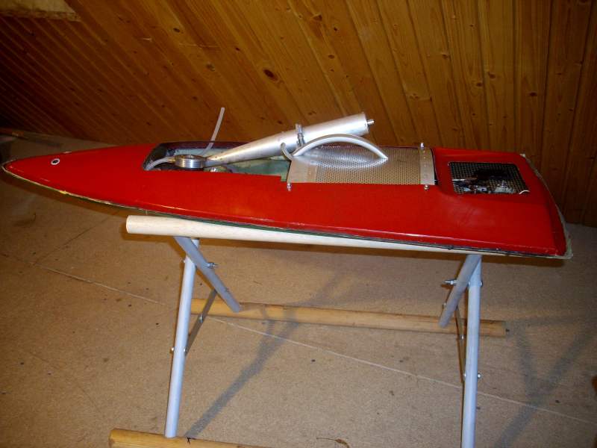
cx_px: 298
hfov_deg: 50.1
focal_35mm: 37
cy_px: 224
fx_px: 638
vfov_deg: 38.7
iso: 160
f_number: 2.8
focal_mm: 6.2
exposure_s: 1/50
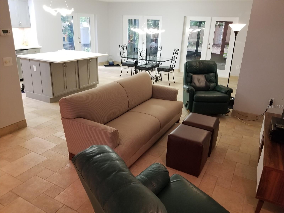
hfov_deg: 67.3
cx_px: 142
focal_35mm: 26
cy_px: 106
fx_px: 213
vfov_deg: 53.1
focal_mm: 4.25
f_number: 1.7
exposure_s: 1/20
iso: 250
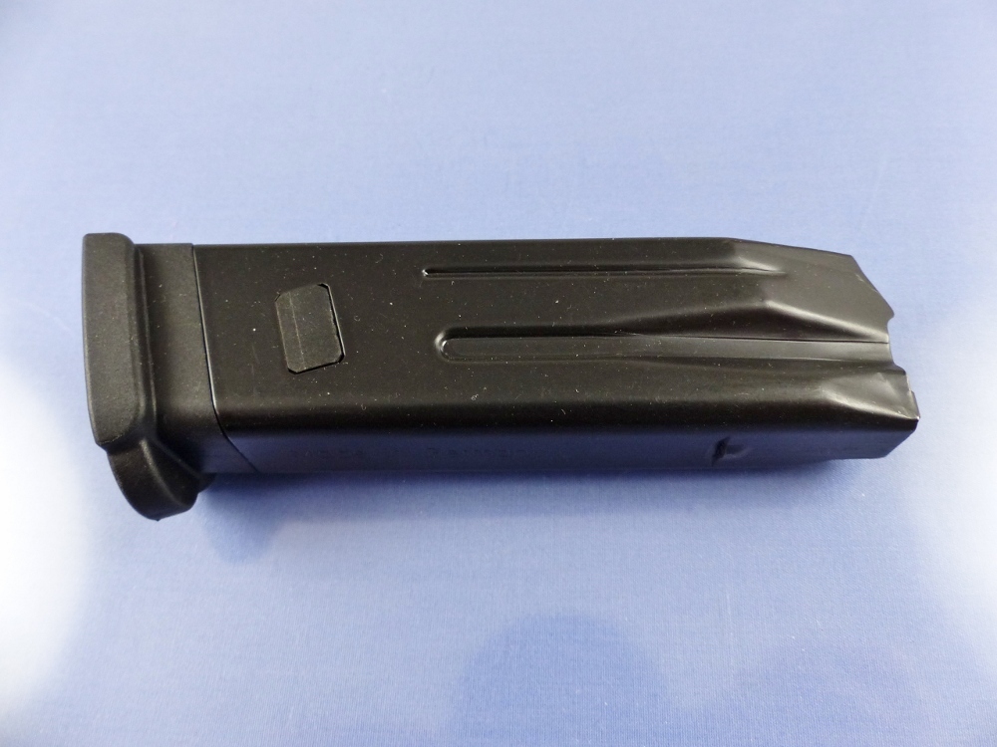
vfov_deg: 54.9
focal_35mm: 25
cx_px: 498
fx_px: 720
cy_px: 374
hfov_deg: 69.4
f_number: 2.8
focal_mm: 4.5
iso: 250
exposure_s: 1/60
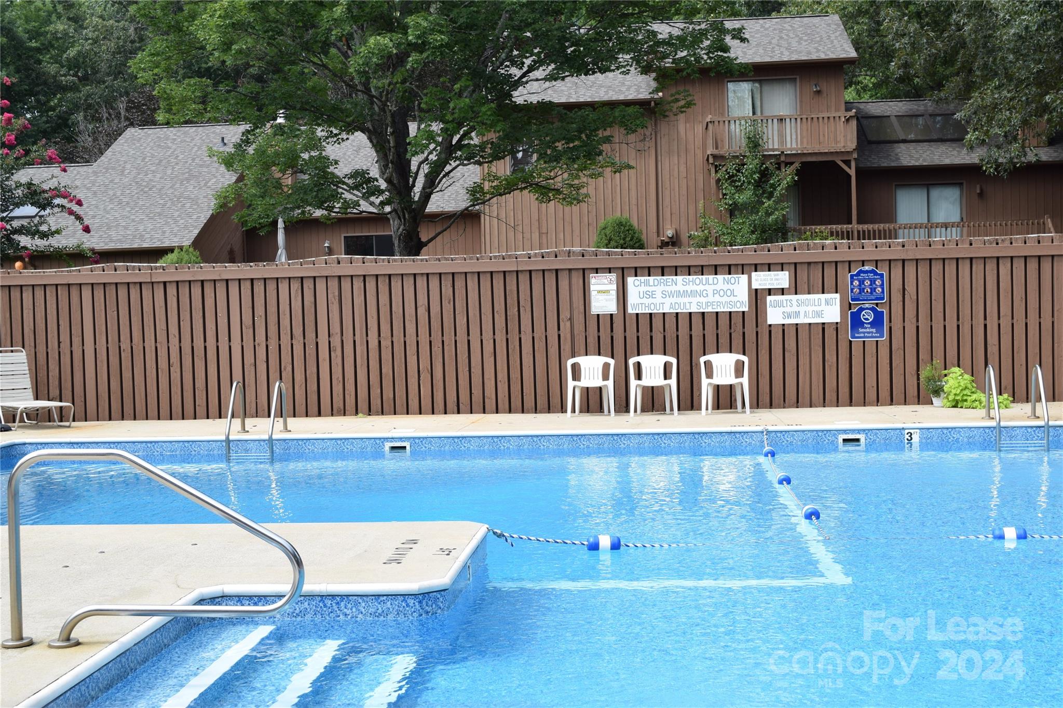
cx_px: 532
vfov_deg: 28.9
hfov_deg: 42.3
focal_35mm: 46
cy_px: 354
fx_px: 1373
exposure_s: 1/320
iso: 200
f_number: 9
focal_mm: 31
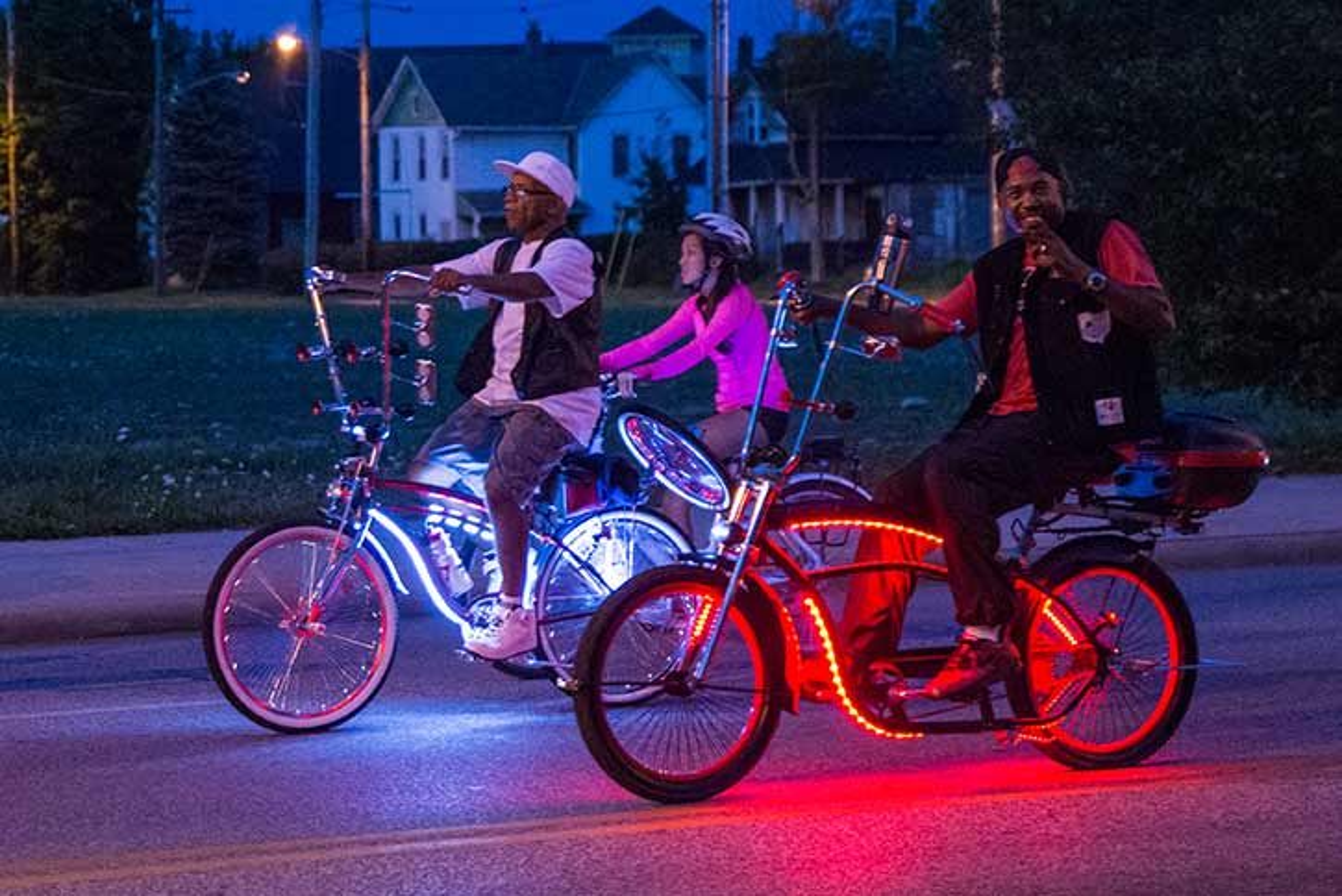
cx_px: 671
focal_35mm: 60
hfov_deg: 33.4
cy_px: 448
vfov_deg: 22.6
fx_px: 2237
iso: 3200
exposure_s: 1/250
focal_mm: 60
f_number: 2.8
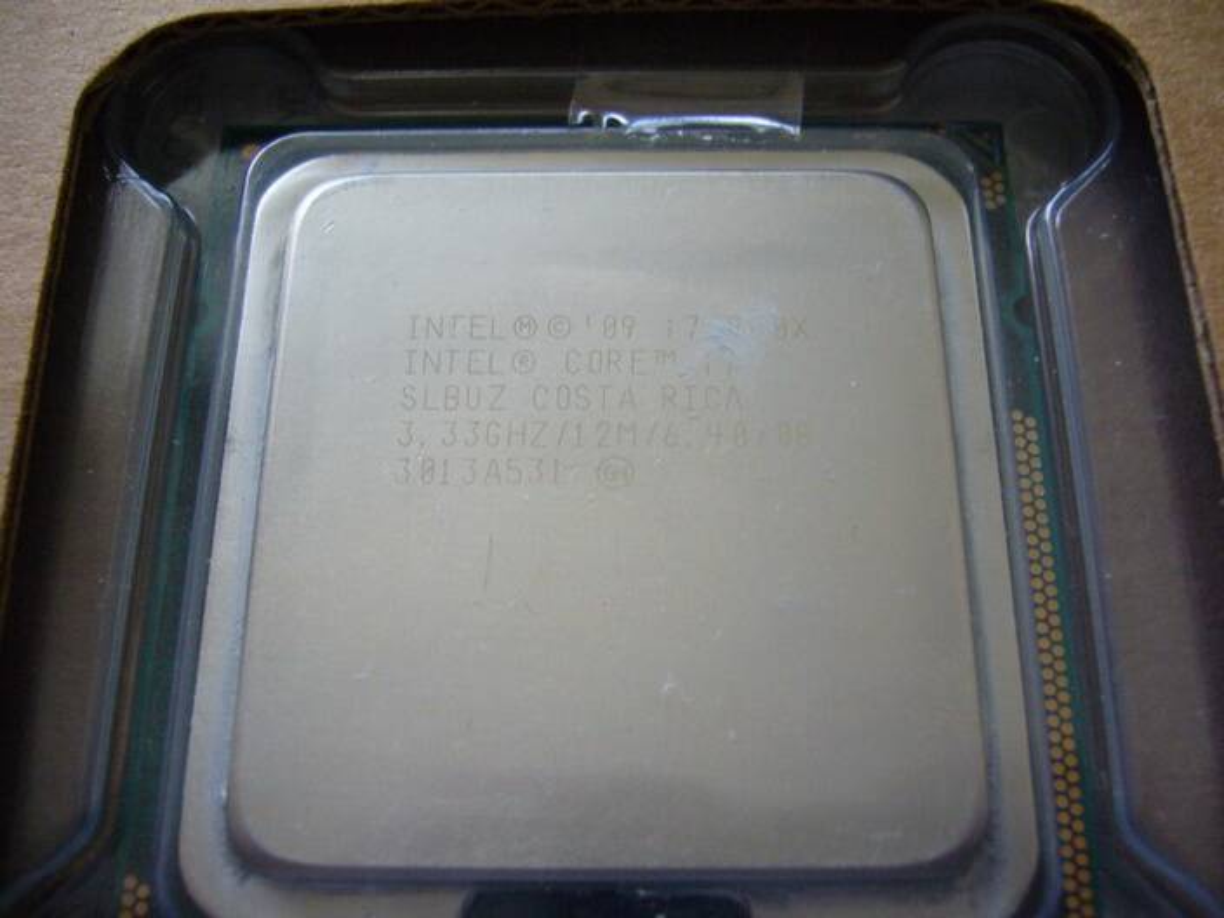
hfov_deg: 52.6
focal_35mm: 35
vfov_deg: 40.7
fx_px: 1238
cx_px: 612
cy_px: 459
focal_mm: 5.8
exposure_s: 1/13
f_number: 2.8
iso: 200
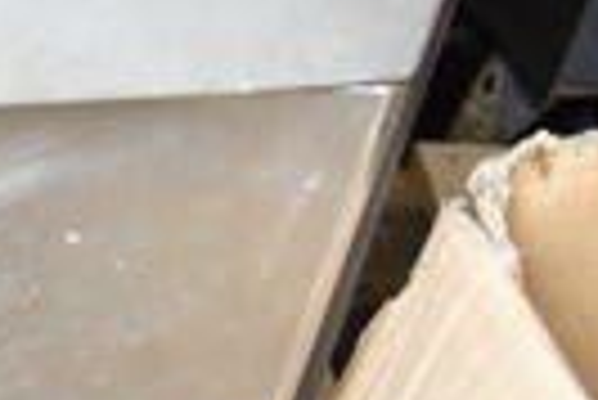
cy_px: 656
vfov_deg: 10.6
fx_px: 2062
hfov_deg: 13.9
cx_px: -598
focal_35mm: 124
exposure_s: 1/30
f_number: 3.5
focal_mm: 18
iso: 800
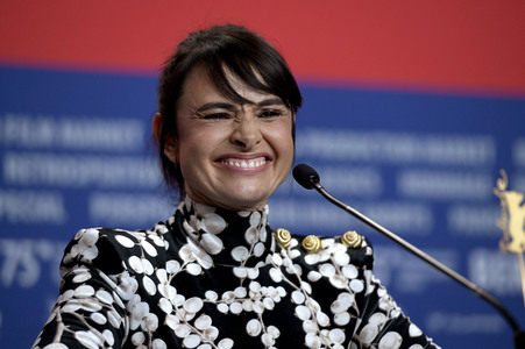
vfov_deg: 6.9
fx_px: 2914
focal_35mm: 200
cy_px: 174
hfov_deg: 10.3
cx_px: 262
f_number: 4
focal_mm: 200
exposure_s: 1/400
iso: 1600
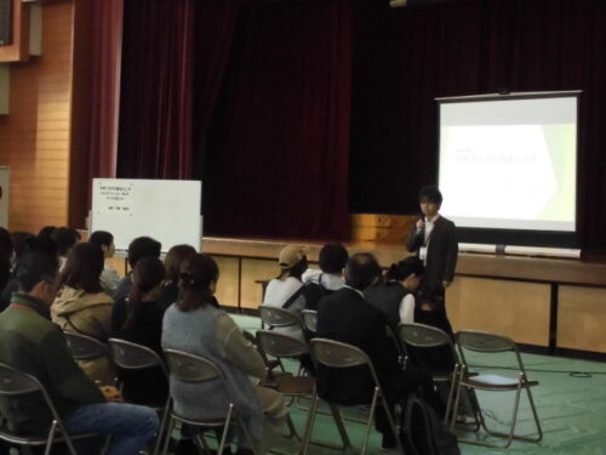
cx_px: 303
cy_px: 228
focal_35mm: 75
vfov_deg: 19.6
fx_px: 1313
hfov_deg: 26.0
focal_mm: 13.5
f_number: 5.8
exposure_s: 1/60
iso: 400
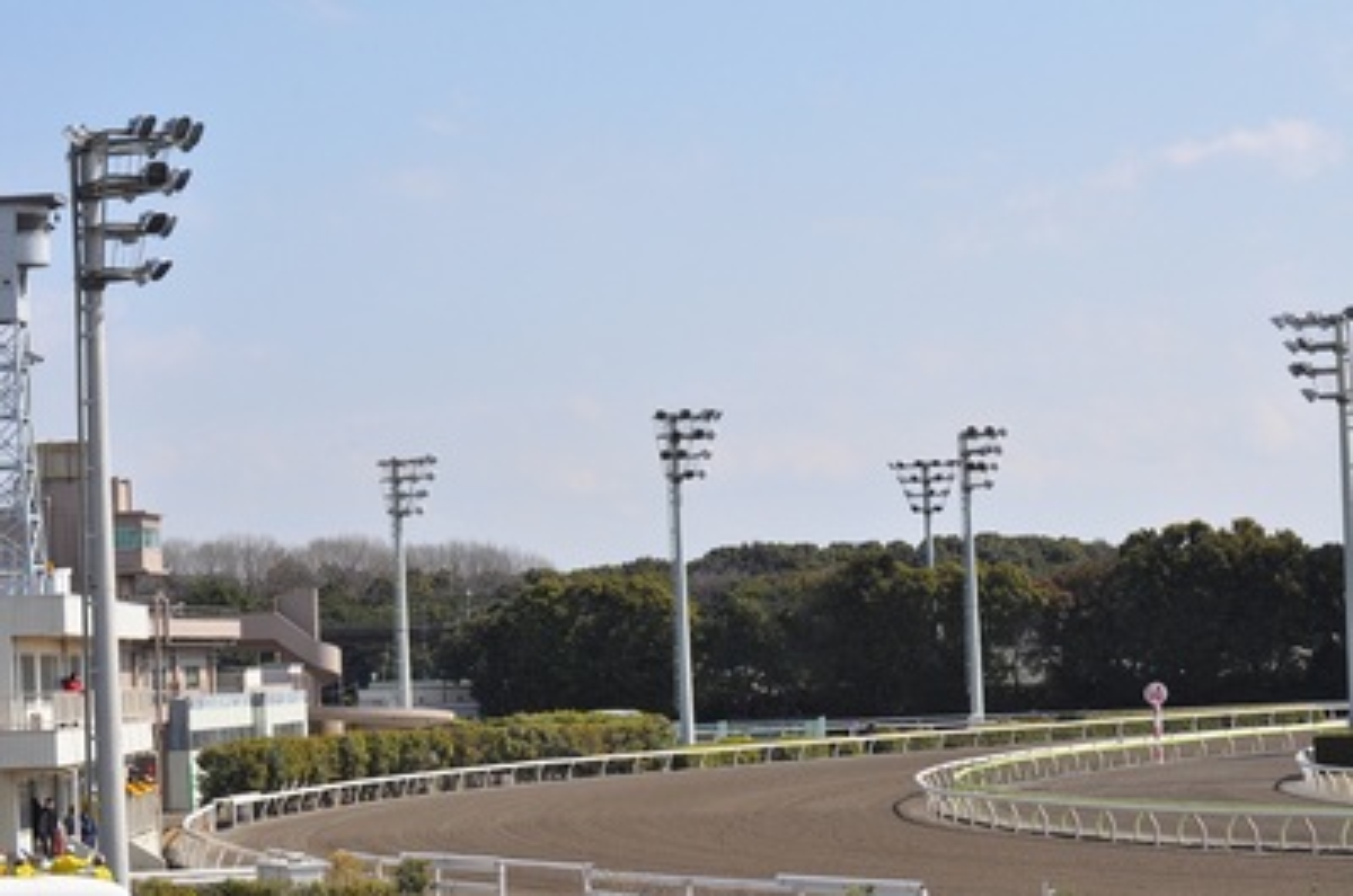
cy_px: 448
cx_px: 676
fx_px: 3938
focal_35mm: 105
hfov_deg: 19.5
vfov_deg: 13.0
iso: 640
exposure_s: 1/640
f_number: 13
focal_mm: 70
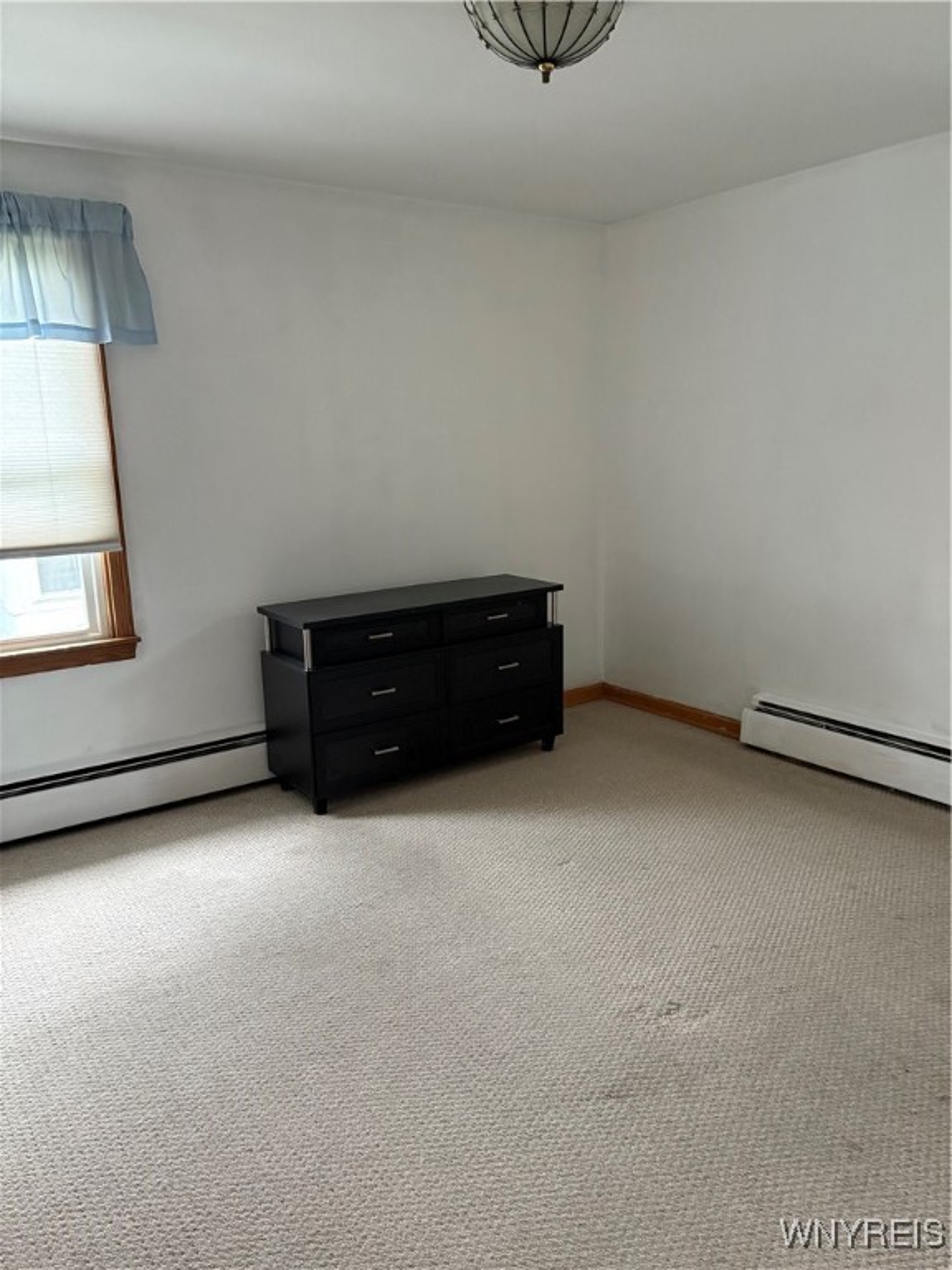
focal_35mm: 26
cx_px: 476
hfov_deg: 53.1
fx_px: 953
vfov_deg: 67.3
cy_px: 635
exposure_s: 1/40
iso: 500
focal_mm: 5.96
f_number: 1.6
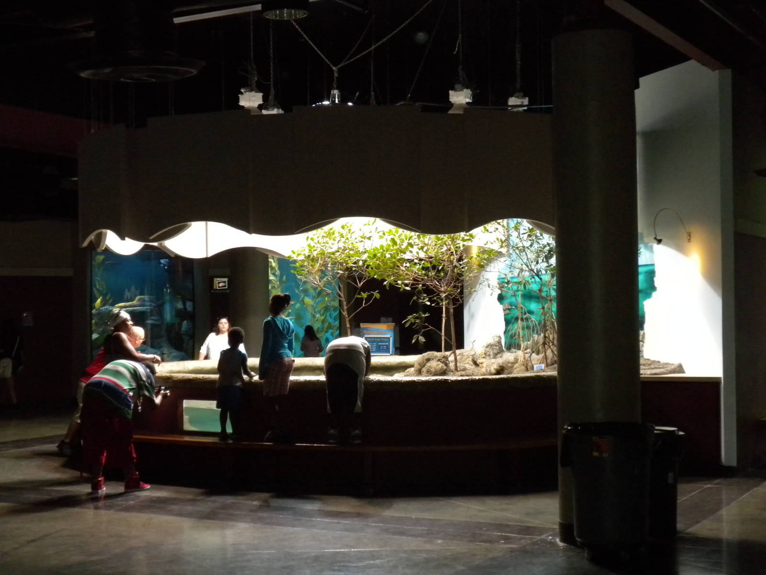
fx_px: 1328
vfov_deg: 24.4
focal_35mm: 60
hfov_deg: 32.2
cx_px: 383
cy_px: 288
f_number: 4.7
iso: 400
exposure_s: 1/26.8
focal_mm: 10.7
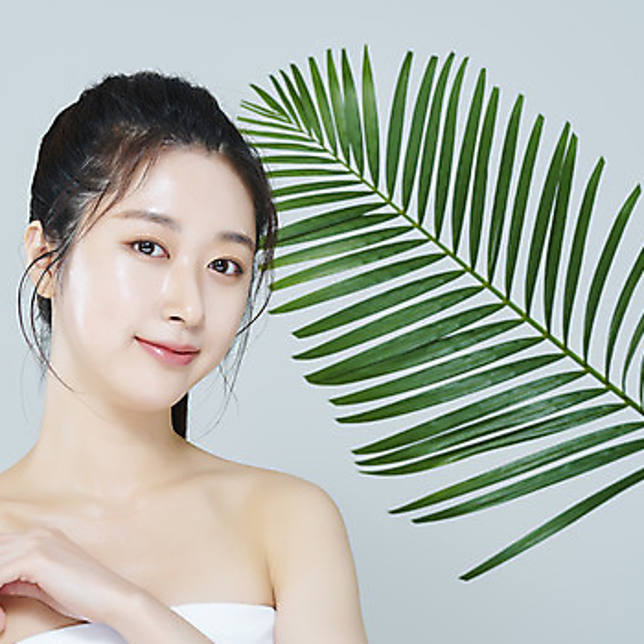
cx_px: 262
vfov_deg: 11.4
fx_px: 3220
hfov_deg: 11.4
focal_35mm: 153
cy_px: 362
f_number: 11
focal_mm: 105
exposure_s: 1/125
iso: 64
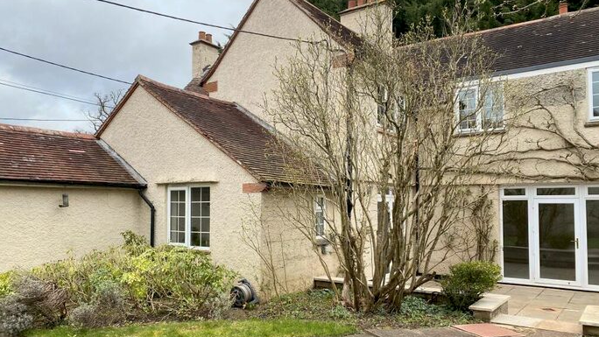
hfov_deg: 66.1
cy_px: 185
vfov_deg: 40.2
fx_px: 461
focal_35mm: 29
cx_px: 306
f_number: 1.8
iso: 32
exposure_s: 1/711
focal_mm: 4.25
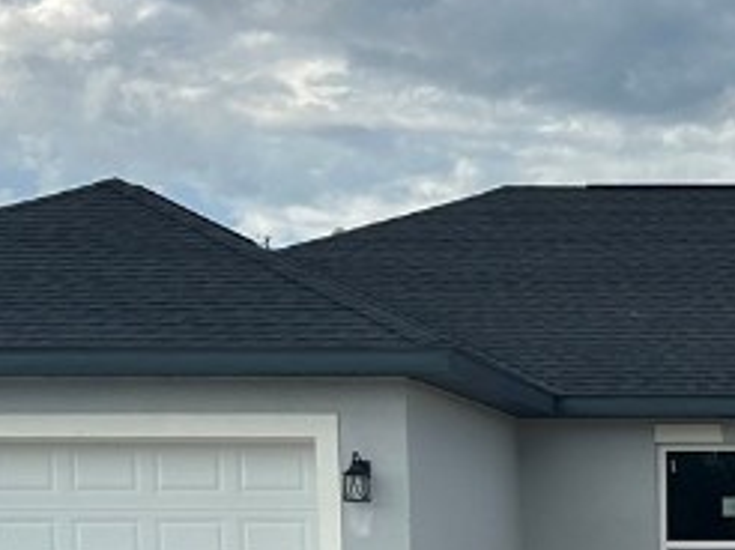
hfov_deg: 18.5
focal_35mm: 100
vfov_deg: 14.1
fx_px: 2121
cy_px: 729
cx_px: 902
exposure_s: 1/3155
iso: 80
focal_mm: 6.86
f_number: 1.78
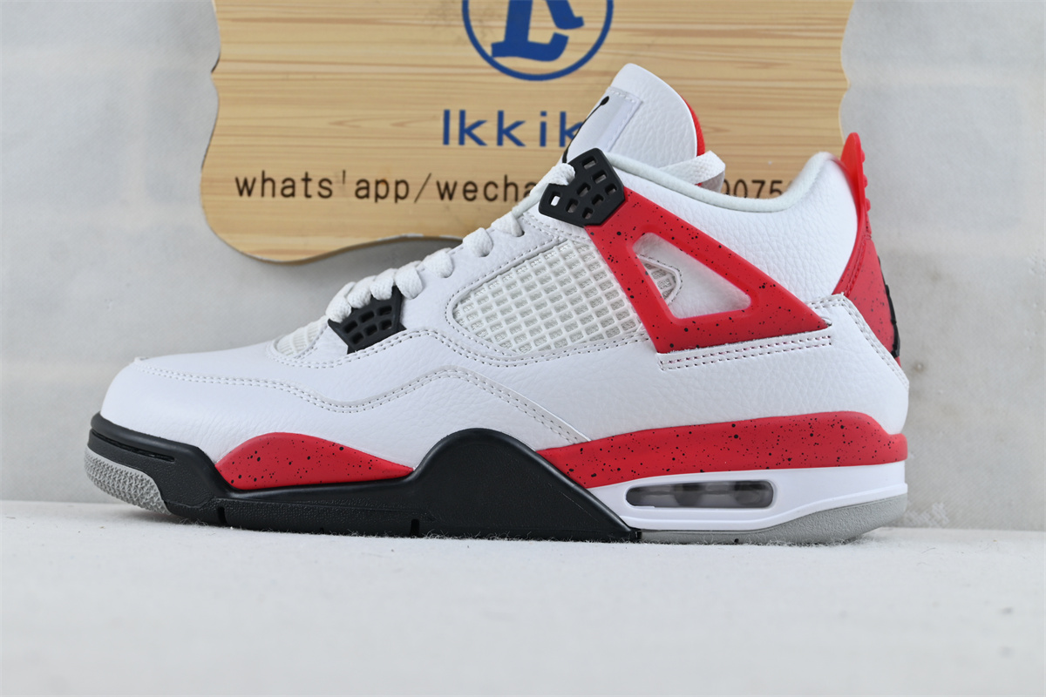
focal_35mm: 49
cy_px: 348
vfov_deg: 27.7
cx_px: 523
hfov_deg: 40.5
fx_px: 1416
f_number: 5
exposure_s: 1/50
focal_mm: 32.5
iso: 100
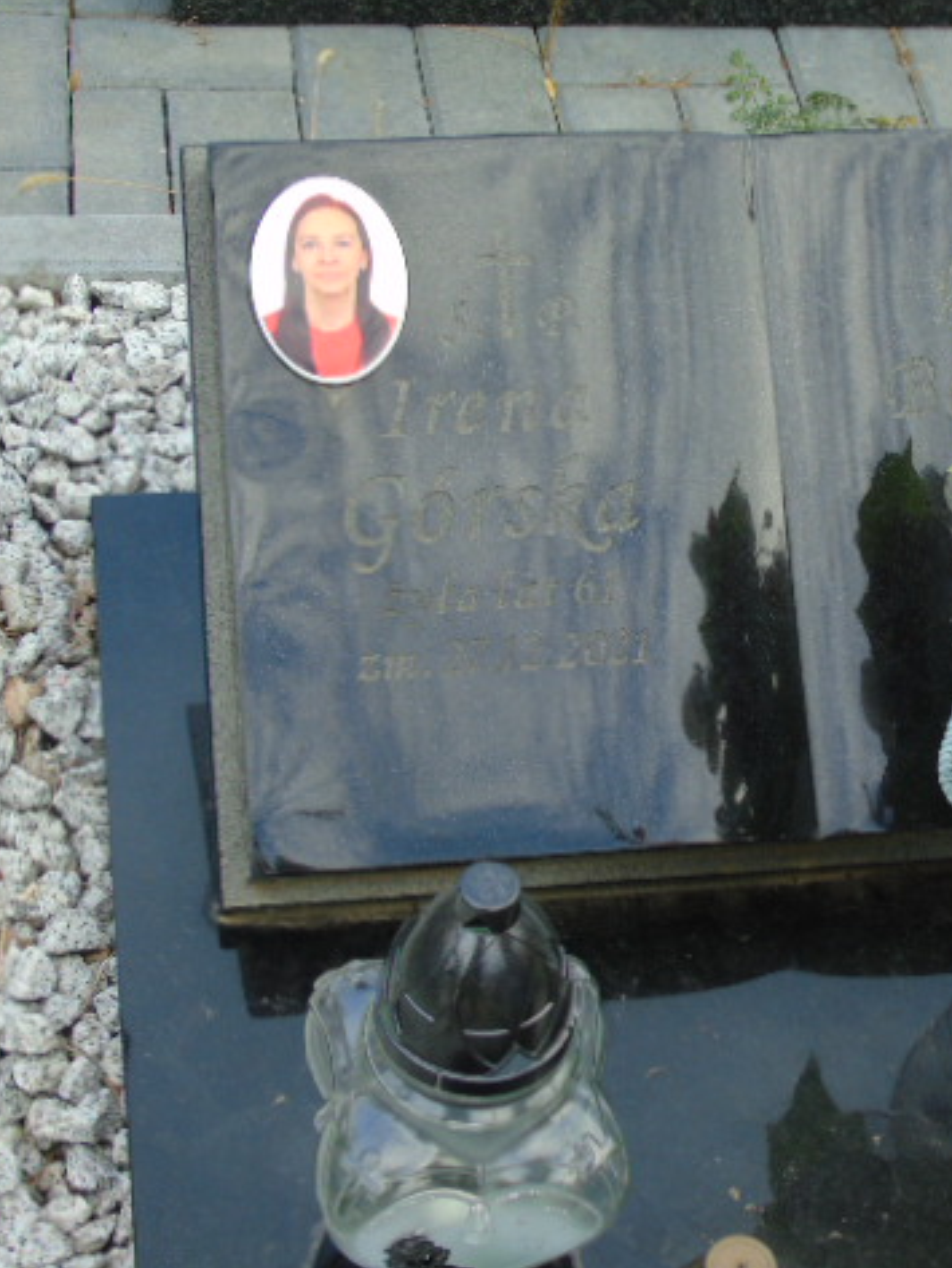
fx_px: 2676
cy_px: 627
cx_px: 778
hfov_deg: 19.9
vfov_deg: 26.7
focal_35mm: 73
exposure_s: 1/80
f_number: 4.3
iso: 80
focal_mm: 9.6
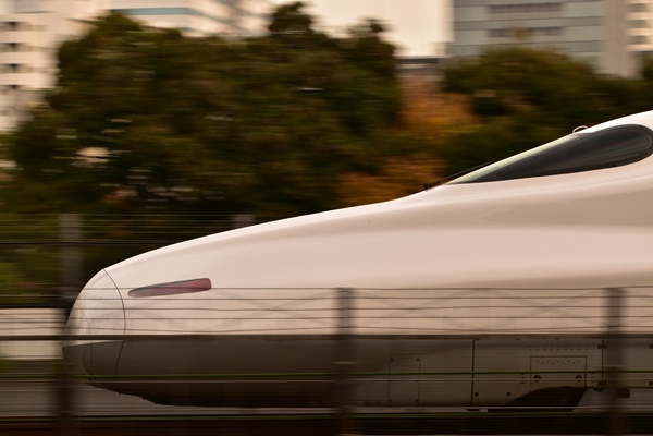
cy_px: 218
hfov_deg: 17.1
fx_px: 2176
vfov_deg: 11.4
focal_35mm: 120
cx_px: 326
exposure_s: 1/125
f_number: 9
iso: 110
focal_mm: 80
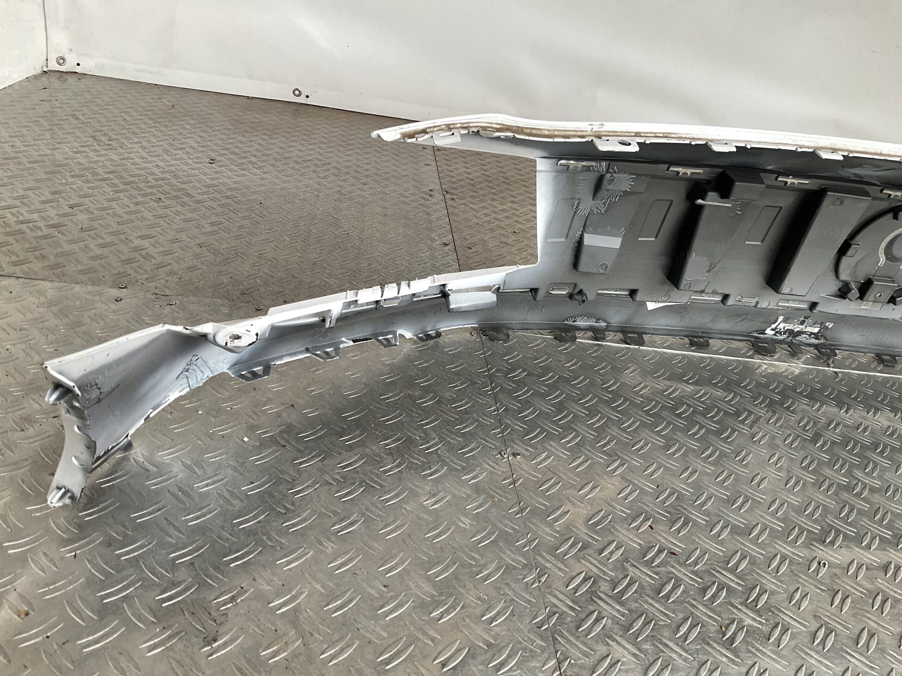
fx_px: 756
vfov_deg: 48.2
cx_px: 451
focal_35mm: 29
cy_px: 338
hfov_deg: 61.7
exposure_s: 1/120
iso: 50
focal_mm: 3
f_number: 1.8
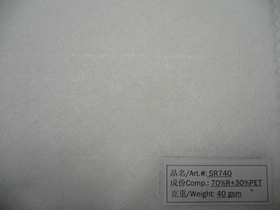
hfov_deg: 52.6
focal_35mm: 35
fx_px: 283
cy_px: 105
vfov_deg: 40.7
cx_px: 140
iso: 100
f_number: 2.8
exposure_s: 1/20
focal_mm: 5.8
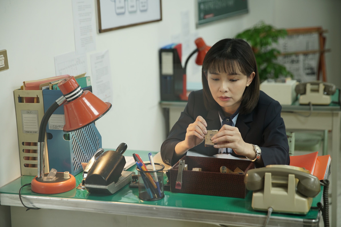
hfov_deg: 28.8
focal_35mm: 70
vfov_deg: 19.5
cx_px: 170
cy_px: 114
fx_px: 663
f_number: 3.2
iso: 640
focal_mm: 70
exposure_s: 1/80
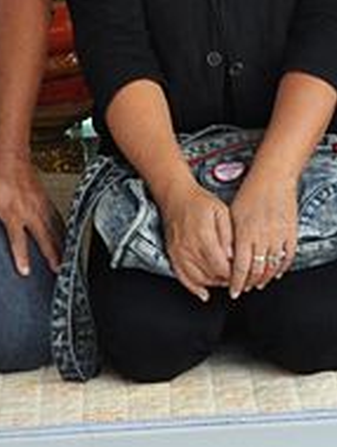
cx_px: 344
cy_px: -207
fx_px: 2292
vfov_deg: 10.8
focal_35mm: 177
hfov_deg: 8.4
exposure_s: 1/250
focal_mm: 26
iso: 1600
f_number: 8
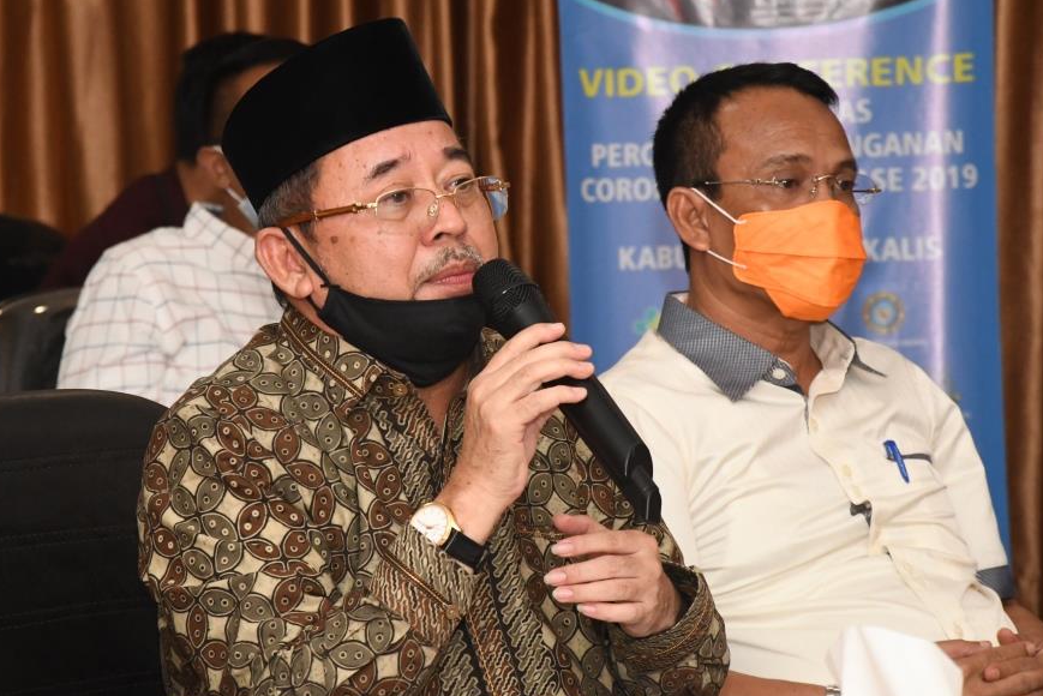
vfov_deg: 7.4
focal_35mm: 185
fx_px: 5361
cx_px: 502
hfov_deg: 11.1
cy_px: 349
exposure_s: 1/250
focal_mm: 105
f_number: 7.1
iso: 4000
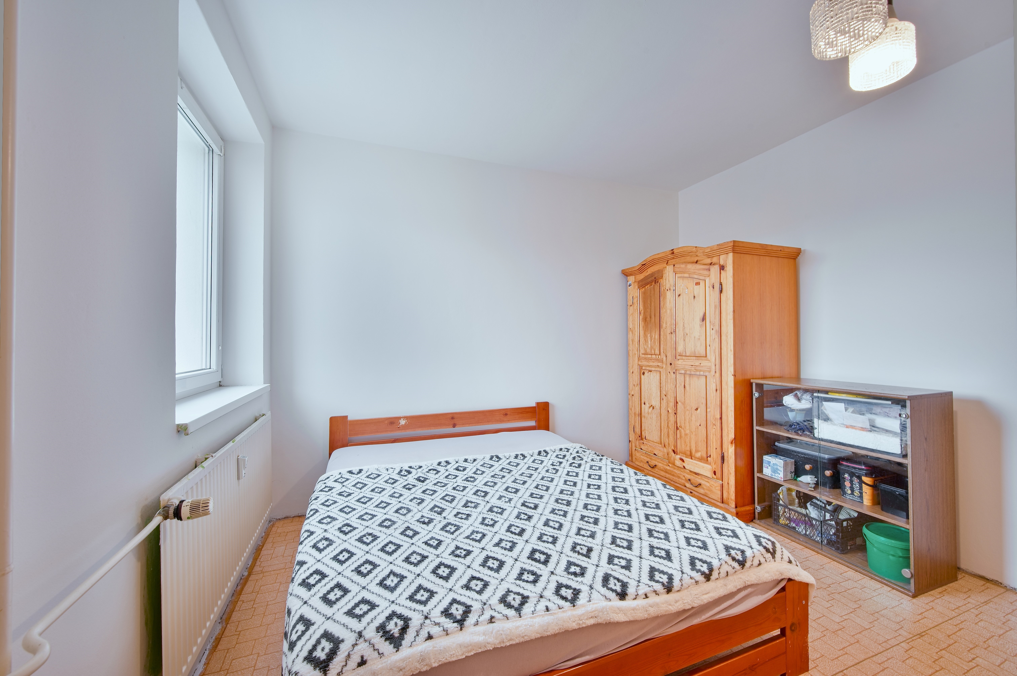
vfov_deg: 81.1
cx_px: 508
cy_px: 338
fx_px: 395
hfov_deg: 104.3
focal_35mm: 14
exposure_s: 1
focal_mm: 14
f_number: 11
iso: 100
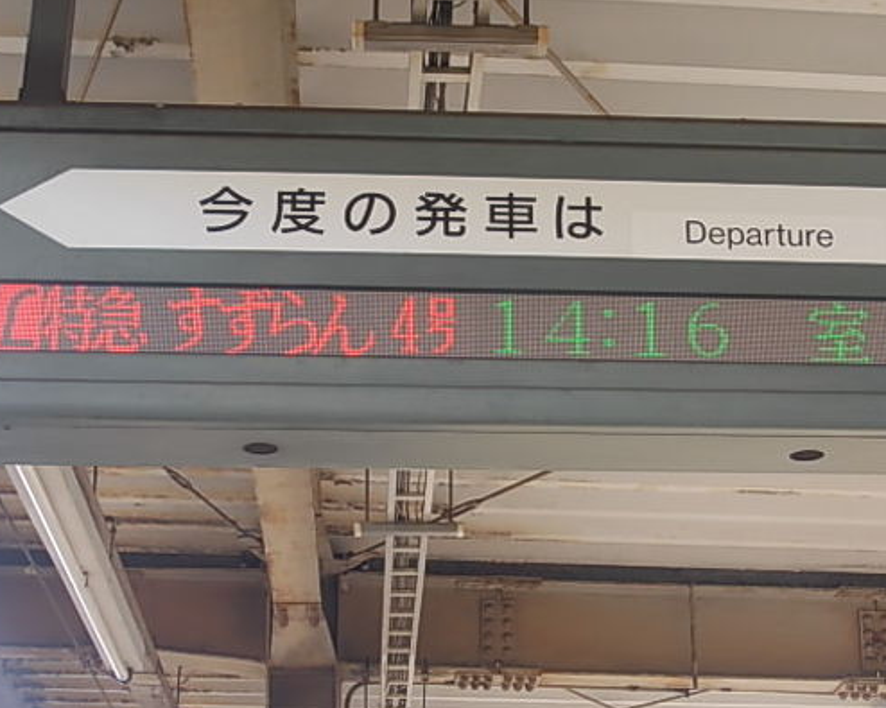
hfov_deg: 24.7
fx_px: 2019
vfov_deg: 19.9
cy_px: 393
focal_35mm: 77
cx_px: 527
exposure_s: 1/80
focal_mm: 8.5
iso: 80
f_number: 4
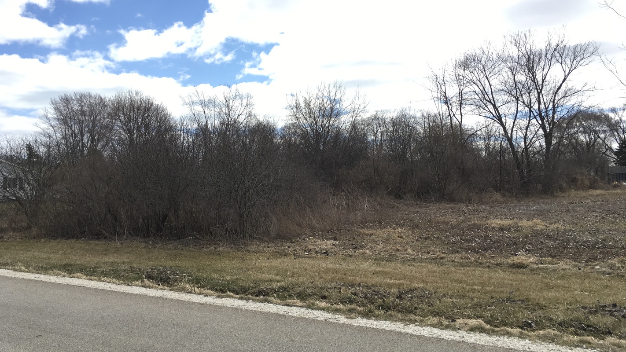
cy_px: 150
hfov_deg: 61.0
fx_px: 531
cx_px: 310
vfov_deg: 36.6
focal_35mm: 32
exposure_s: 1/1054
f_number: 2.2
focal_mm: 4.15
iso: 25
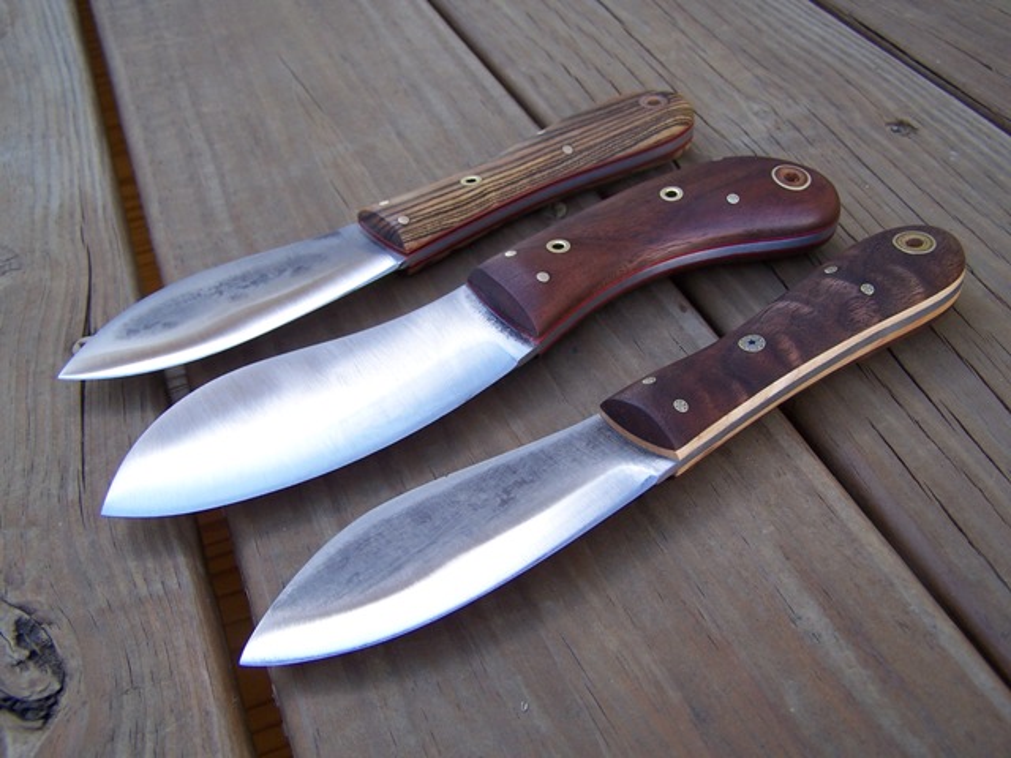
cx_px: 506
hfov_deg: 49.0
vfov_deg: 37.7
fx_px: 1110
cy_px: 379
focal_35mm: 38
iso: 80
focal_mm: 6.3
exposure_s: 1/125
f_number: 2.8
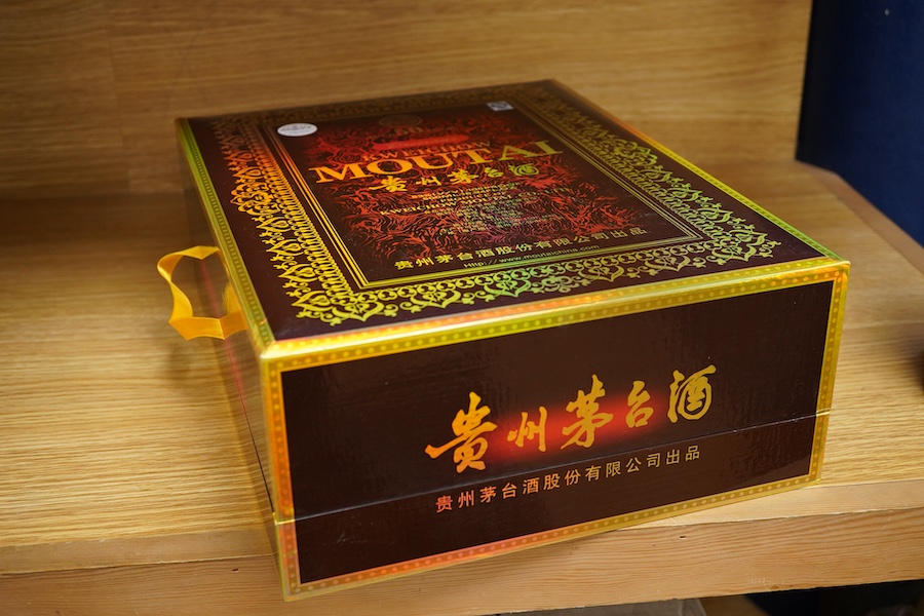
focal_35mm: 45
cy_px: 308
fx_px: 1155
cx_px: 462
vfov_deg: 29.9
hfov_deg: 43.6
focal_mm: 30
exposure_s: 1/125
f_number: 7.1
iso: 1250
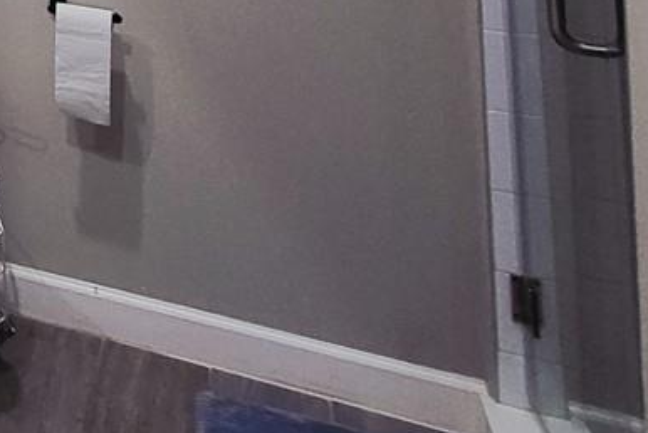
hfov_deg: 20.9
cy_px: -290
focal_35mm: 56
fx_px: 1009
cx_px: -572
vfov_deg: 19.6
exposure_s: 1/60
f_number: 2.2
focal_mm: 1.74
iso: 320
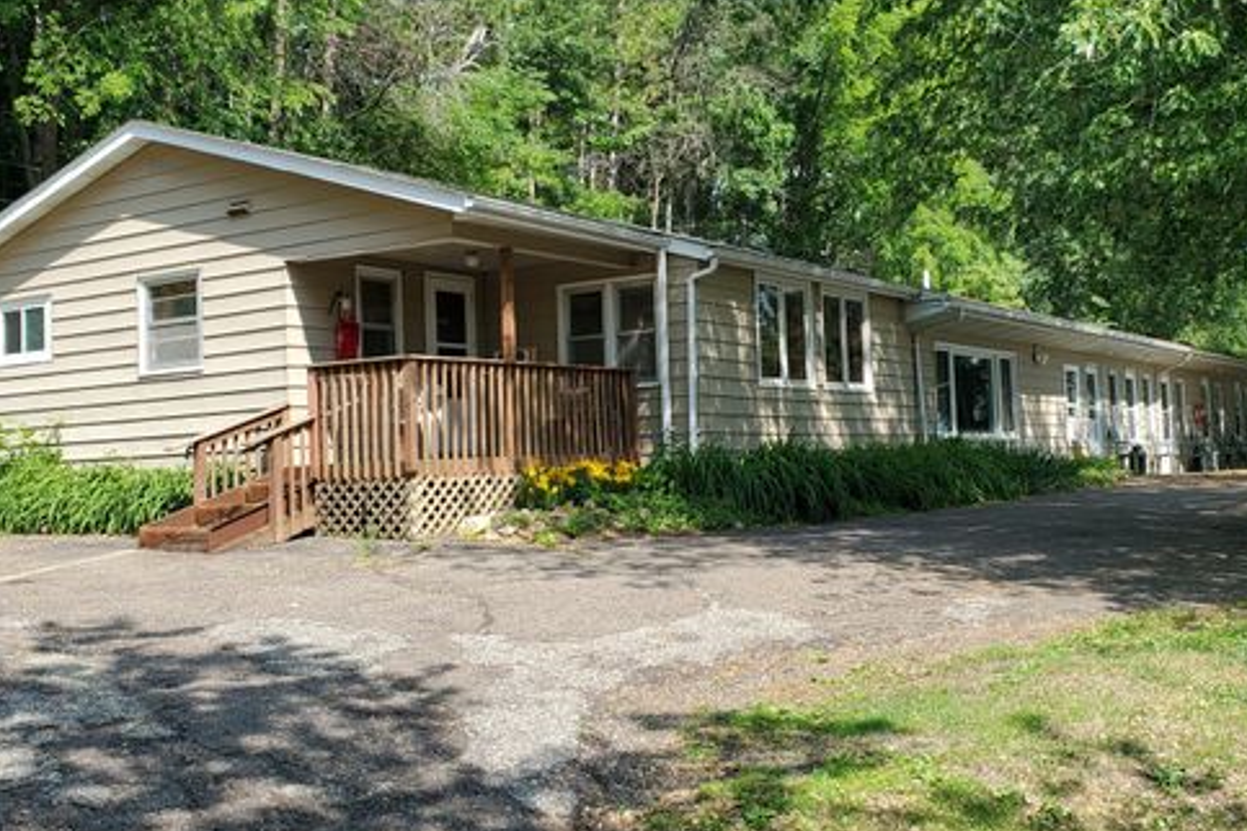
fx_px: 970
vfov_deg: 46.3
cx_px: 643
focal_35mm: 28
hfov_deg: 65.5
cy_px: 373
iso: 50
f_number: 2.4
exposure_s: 1/655
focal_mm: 4.3
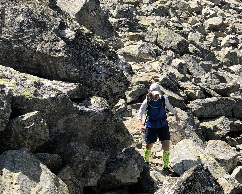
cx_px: 153
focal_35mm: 99
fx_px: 709
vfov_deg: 15.5
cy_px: 129
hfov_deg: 19.3
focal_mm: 6
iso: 16
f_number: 2.4
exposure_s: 1/1021
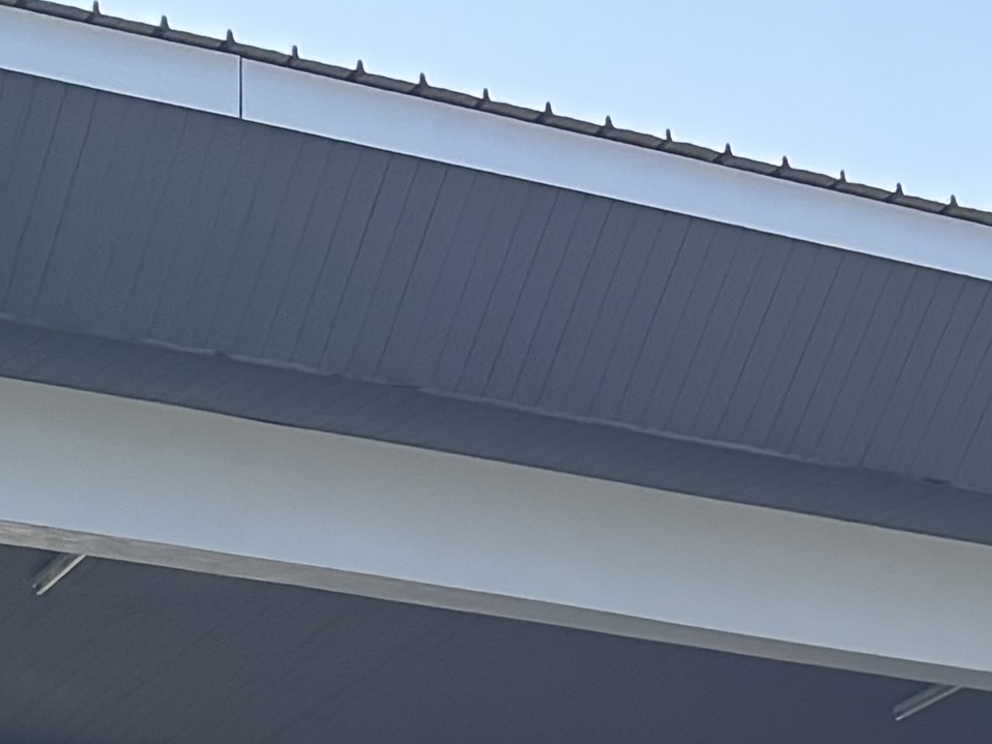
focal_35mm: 155
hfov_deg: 10.1
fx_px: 4443
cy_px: 1684
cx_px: 2806
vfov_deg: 8.8
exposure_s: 1/865
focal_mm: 5.96
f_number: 1.6
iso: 50
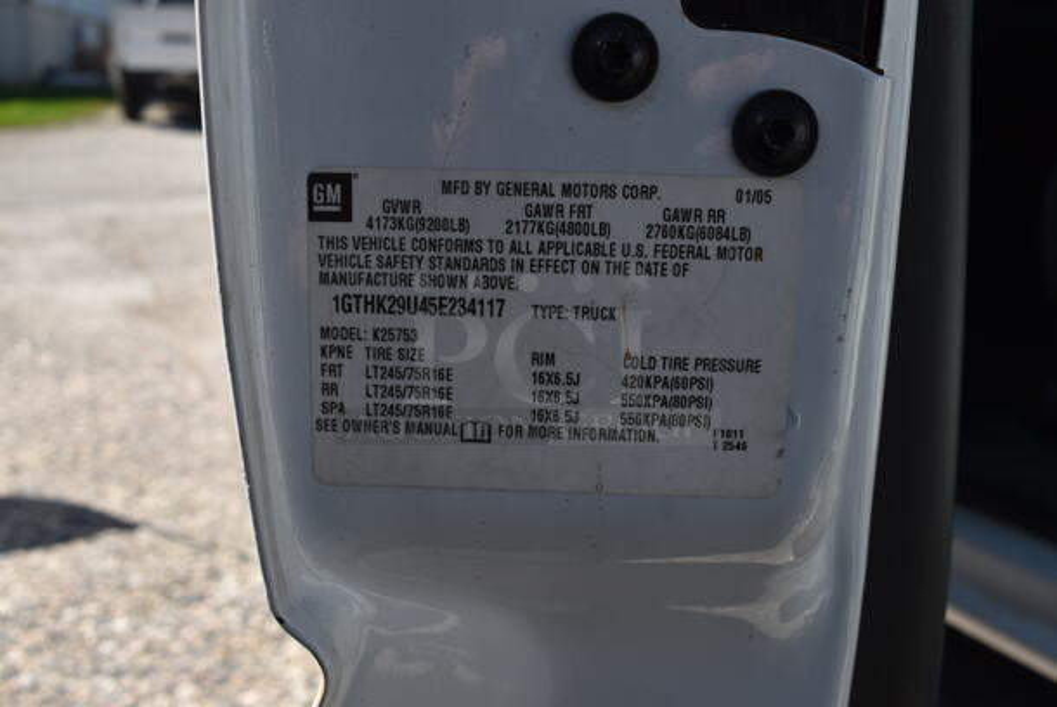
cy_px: 354
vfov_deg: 41.8
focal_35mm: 32
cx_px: 528
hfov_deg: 59.4
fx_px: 926
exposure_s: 1/320
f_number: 8
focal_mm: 21
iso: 100
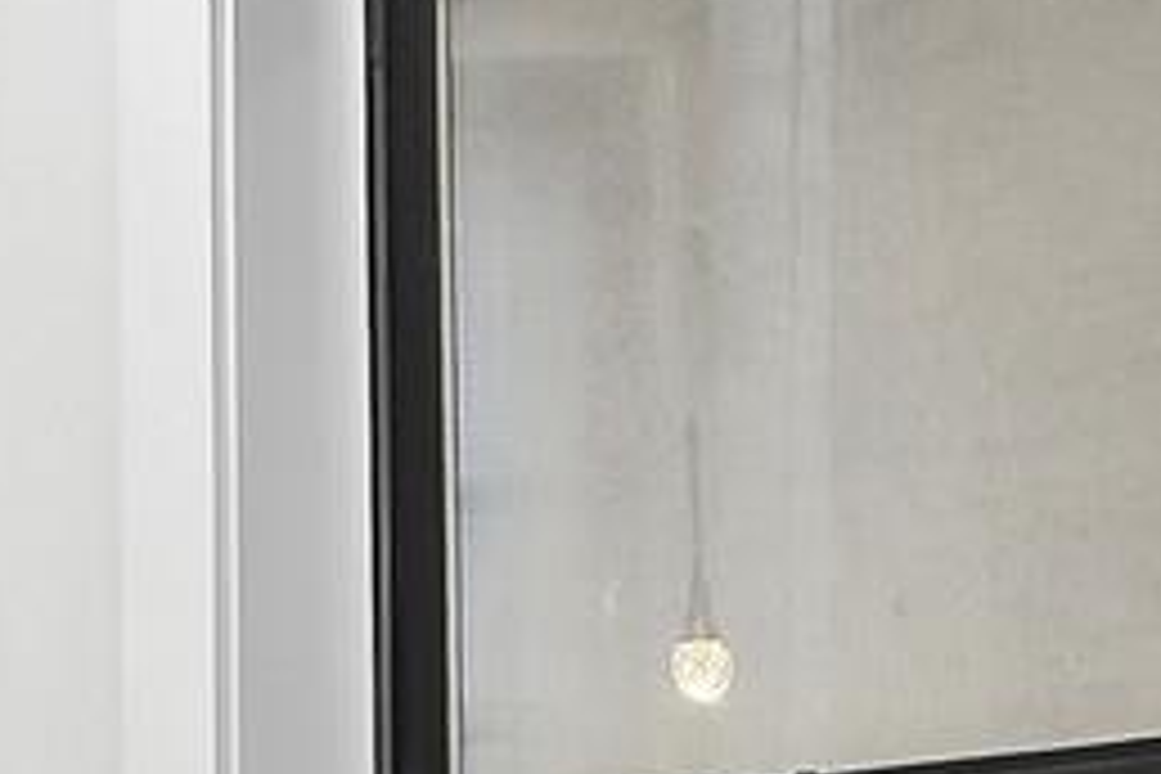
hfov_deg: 19.0
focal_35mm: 93
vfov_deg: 13.4
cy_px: 1354
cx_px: -619
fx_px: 2999
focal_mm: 16
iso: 640
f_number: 11
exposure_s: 1/13
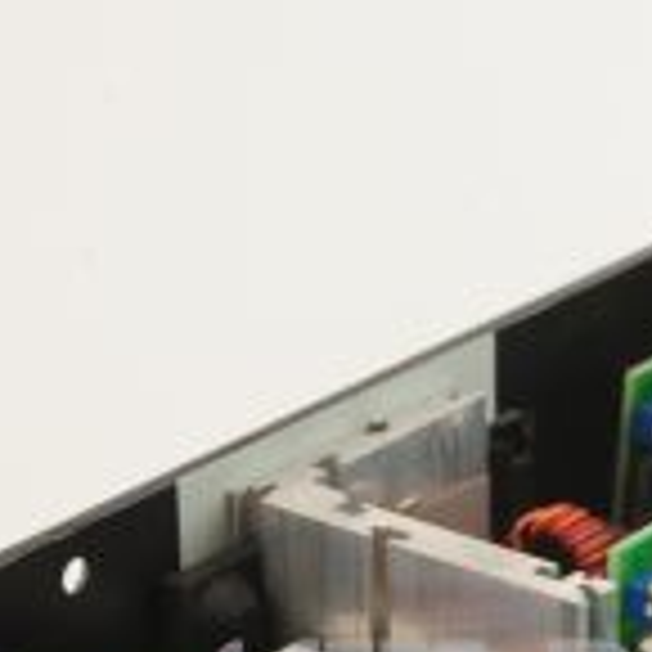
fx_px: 3750
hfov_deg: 9.9
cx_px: 661
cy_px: 749
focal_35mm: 176
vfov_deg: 9.8
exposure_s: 1/125
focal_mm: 50
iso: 1600
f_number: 11
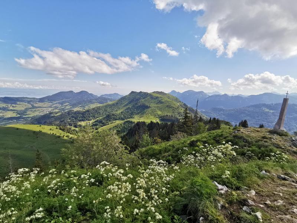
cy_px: 112
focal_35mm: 16
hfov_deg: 94.5
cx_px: 148
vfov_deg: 78.1
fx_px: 137
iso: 50
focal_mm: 2.35
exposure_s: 1/1748
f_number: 2.2
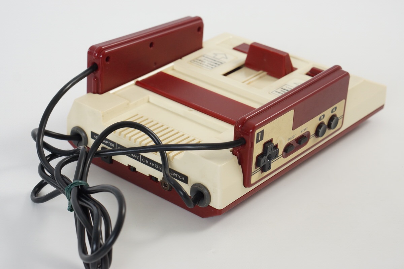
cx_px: 202
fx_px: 842
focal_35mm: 75
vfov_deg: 18.2
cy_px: 134
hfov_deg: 27.0
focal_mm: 50
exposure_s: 1/80
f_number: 6.3
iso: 800
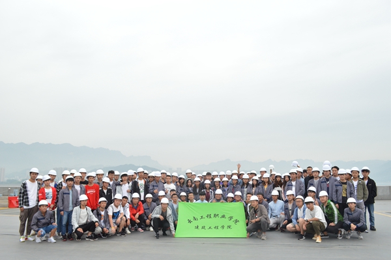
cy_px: 130
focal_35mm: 27
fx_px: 293
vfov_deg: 47.9
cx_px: 196
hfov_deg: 67.4
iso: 400
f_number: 8
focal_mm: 18
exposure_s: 1/250
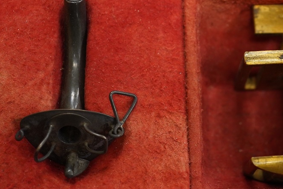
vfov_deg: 17.9
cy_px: 77
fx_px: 597
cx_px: 216
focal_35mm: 76
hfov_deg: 26.3
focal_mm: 30
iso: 2000
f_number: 3.5
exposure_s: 1/250
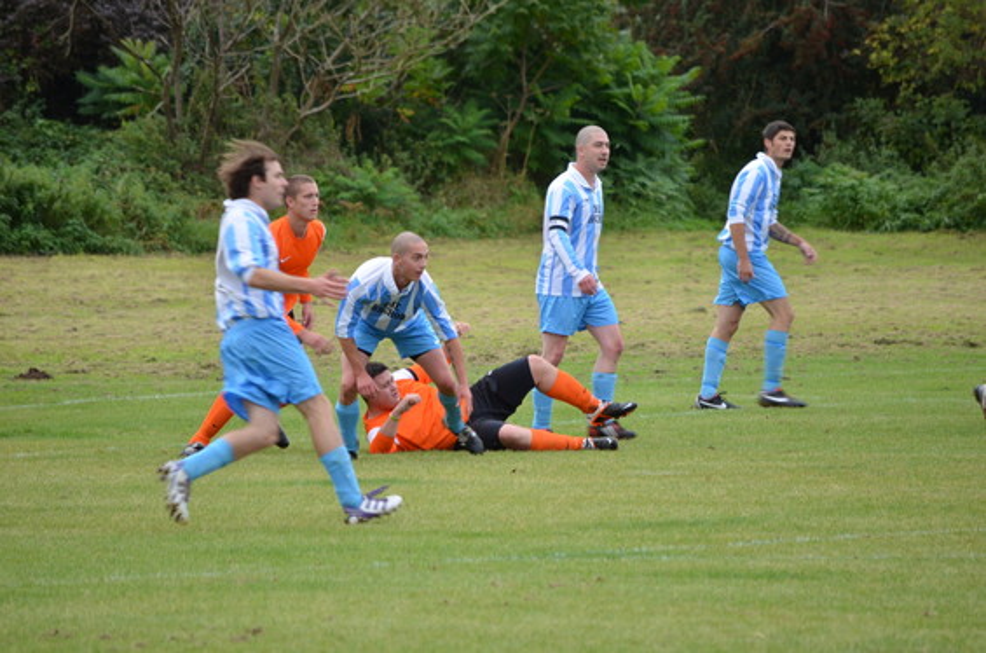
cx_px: 493
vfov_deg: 4.6
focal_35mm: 300
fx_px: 8198
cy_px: 326
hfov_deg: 6.9
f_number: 6.3
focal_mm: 200
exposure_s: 1/125
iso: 100
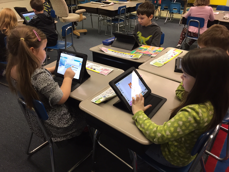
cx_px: 114
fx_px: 192
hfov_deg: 61.7
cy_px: 86
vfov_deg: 48.2
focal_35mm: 29
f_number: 2.2
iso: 80
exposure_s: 1/30
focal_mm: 4.15
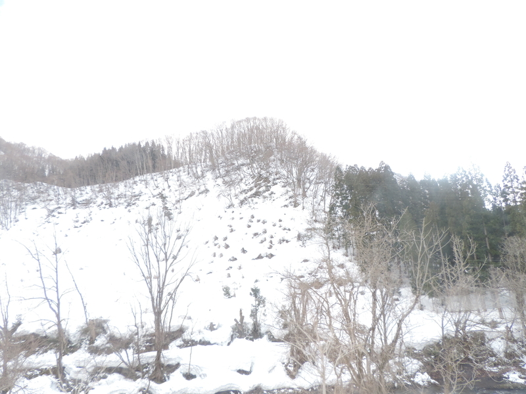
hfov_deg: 71.6
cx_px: 263
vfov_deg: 56.8
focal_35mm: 24
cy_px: 197
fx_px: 365
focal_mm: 4.3
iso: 80
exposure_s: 1/200
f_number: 3
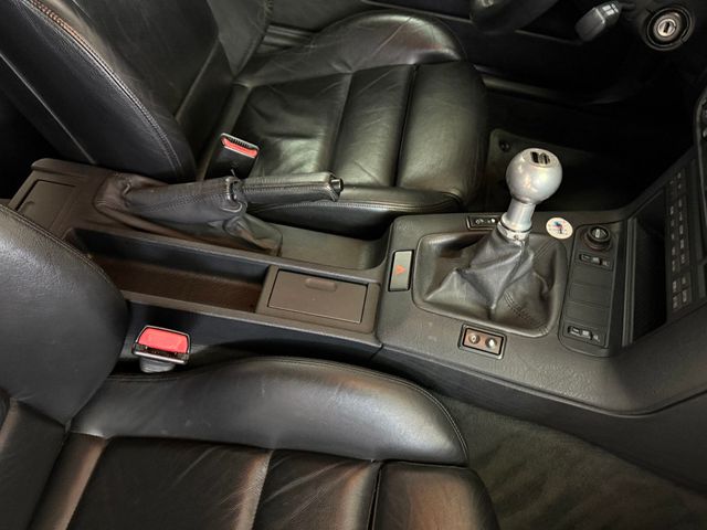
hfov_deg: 71.6
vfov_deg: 56.8
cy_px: 265
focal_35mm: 24
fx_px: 490
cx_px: 354
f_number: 1.78
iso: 1250
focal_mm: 6.76
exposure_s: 1/30
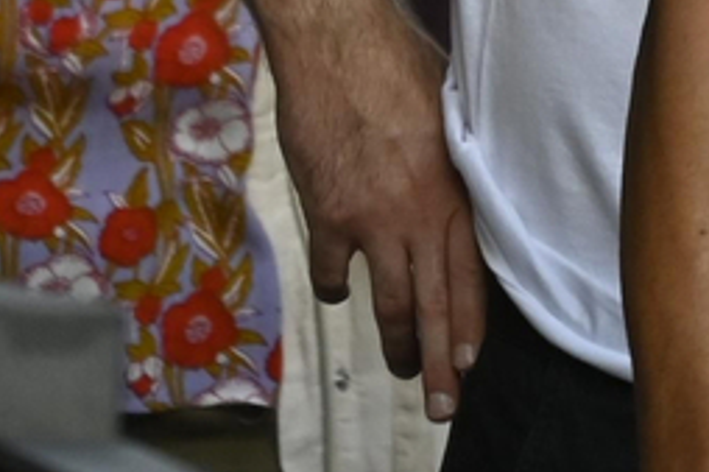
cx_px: 1214
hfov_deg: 1.0
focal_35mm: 2079
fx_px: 40917
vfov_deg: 0.7
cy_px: -846
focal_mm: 220
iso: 400
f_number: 6
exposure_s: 1/320
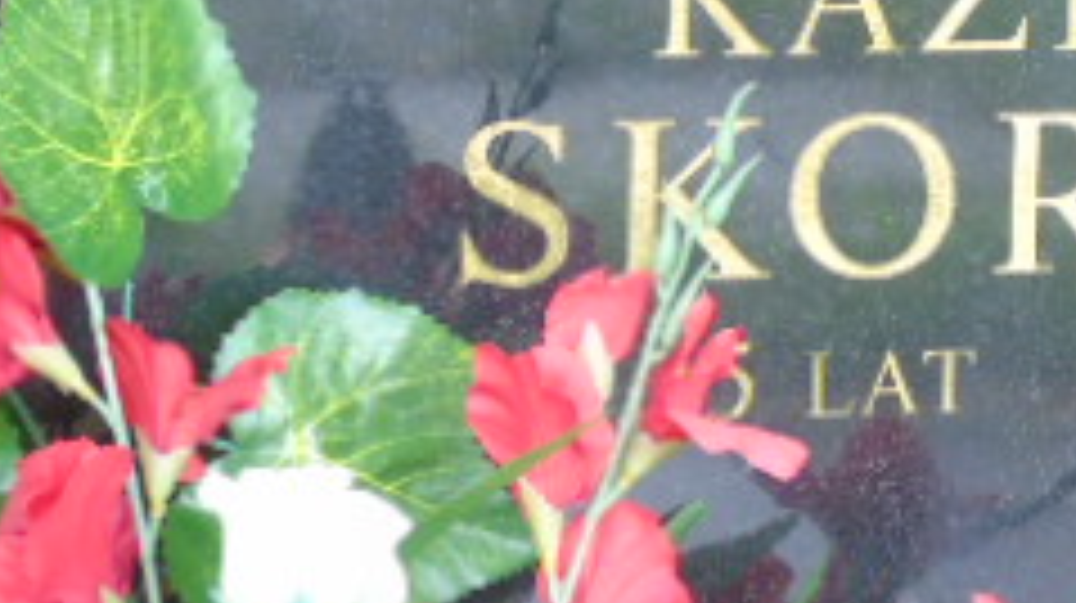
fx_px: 8980
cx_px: 1180
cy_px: 495
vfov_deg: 3.8
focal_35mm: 315
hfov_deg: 6.8
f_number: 4.4
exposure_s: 1/30
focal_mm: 19
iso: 200
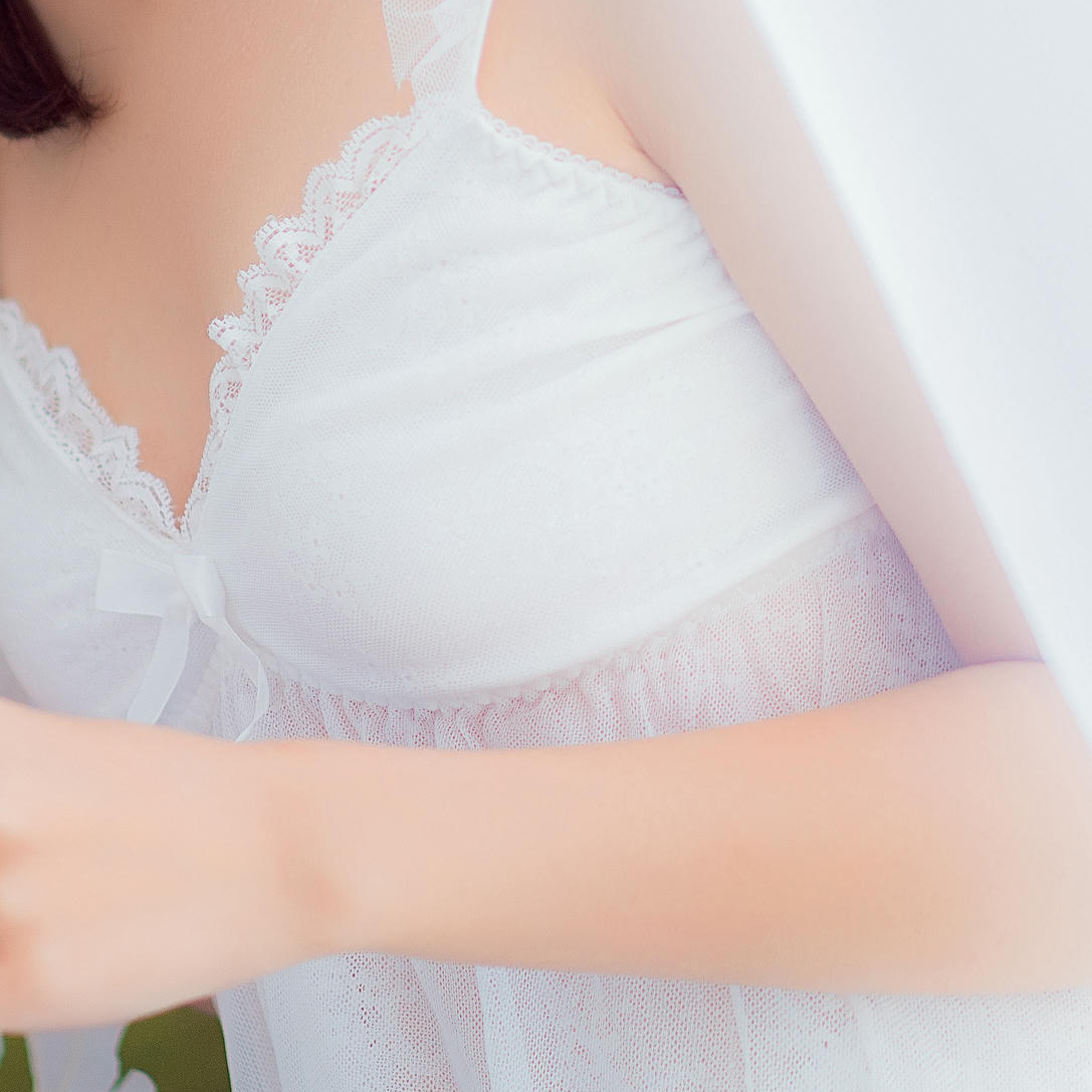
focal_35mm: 171
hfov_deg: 10.2
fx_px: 6103
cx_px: 551
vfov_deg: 10.1
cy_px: -176
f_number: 1.8
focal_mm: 55
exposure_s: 1/125
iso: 200
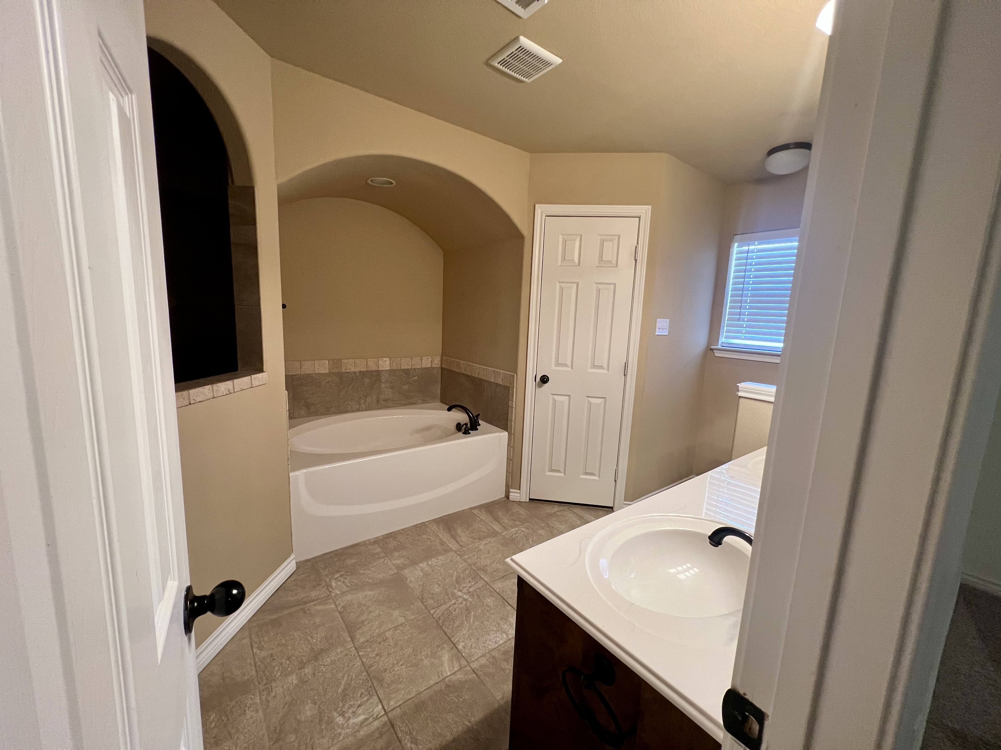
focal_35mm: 13
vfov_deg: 89.9
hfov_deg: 106.2
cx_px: 500
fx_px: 376
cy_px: 375
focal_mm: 1.57
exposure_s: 1/60
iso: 320
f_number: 1.8
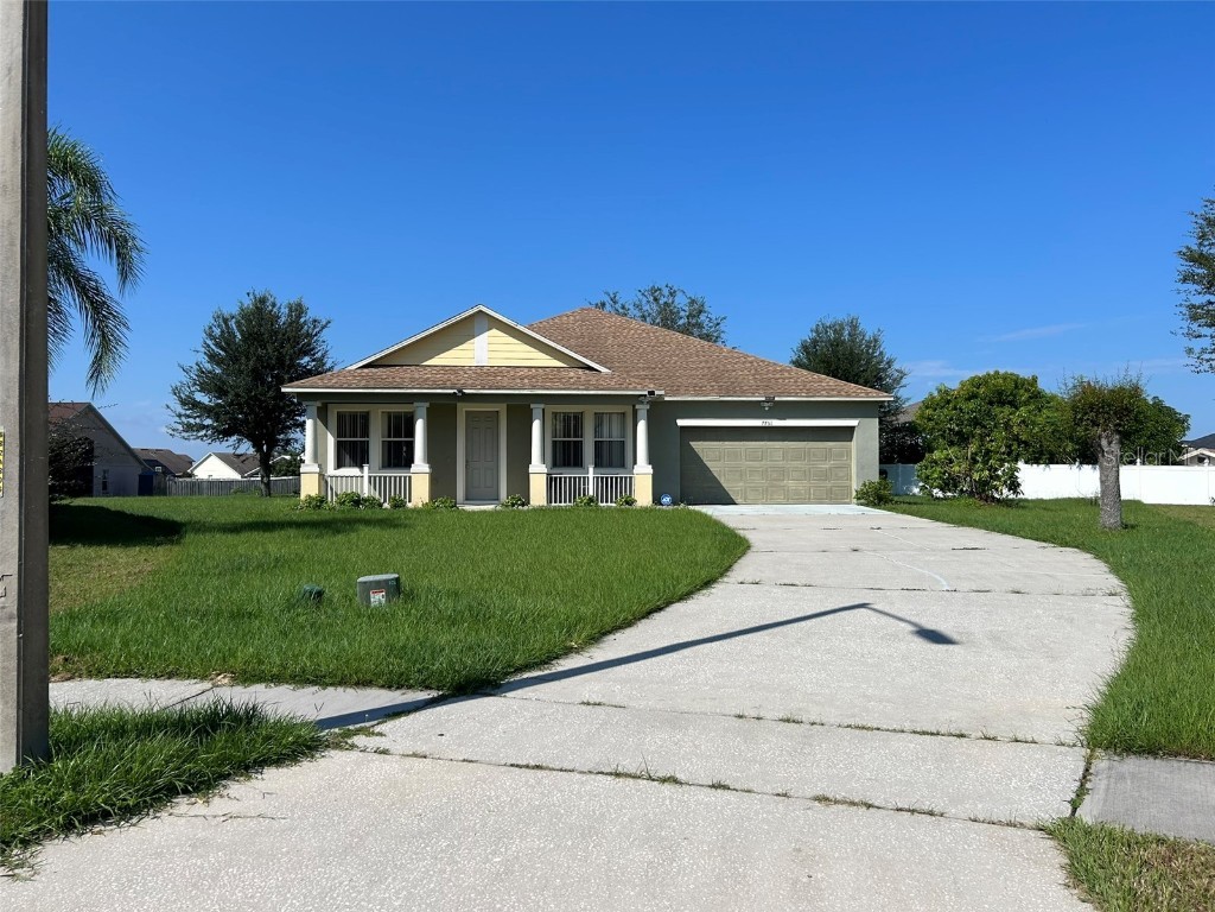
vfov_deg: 53.1
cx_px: 608
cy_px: 456
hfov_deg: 67.3
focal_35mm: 26
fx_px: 913
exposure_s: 1/6993
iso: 50
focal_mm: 5.7
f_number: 1.5
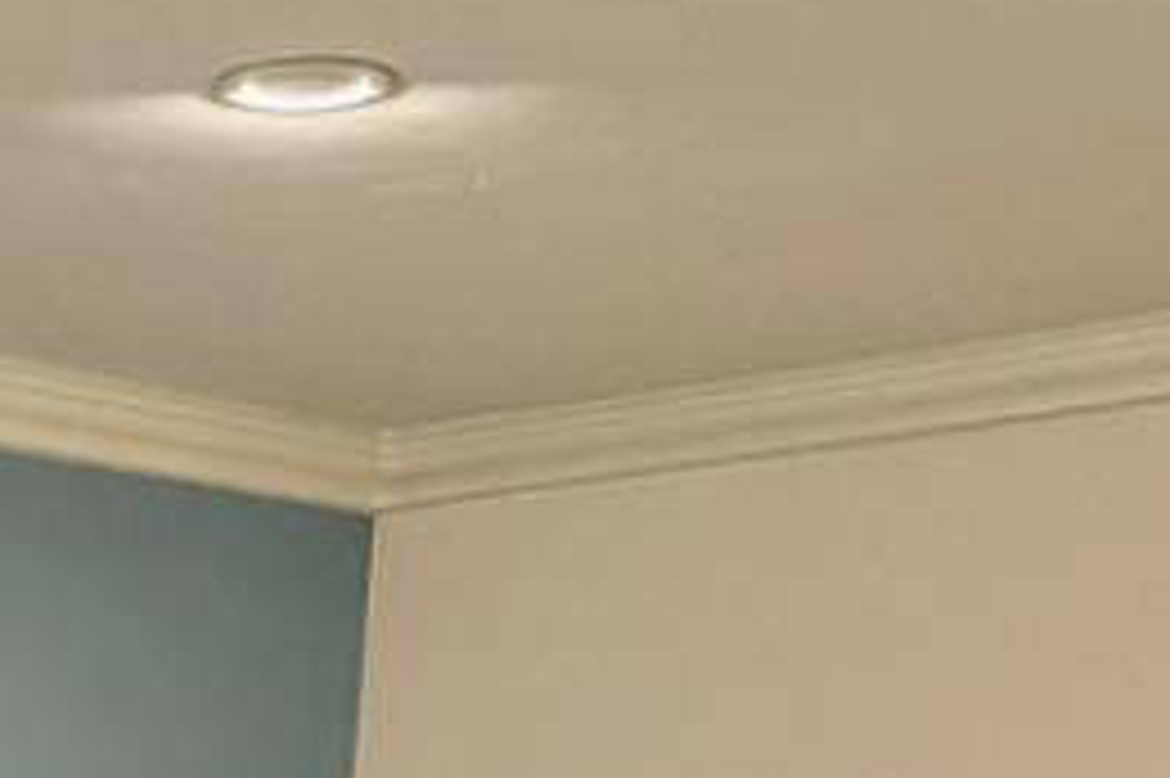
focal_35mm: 144
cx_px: -1022
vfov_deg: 8.5
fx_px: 4677
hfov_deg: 12.8
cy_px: 1994
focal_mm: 6.76
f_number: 1.78
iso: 320
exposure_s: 1/60
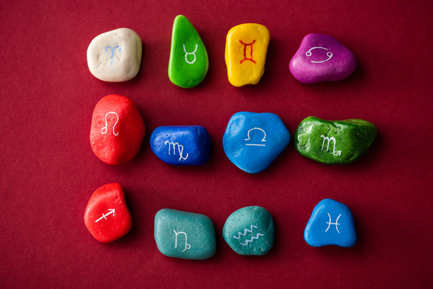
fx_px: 1263
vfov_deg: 13.1
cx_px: 216
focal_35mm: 105
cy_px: 144
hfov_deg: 19.4
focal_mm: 105
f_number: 8
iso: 250
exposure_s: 1/200
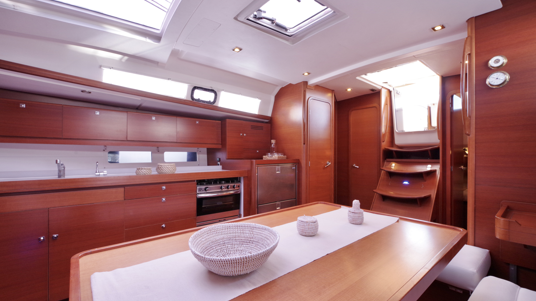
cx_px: 271
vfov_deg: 67.0
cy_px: 156
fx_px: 227
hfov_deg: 99.4
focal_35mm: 16
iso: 1600
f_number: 13
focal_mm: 15
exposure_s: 1/30
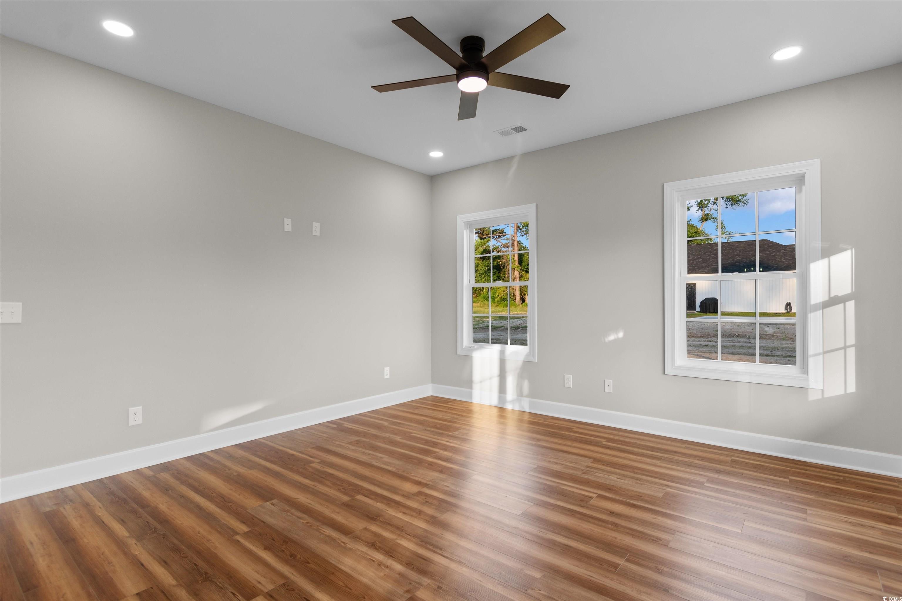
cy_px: 300
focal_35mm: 17
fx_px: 426
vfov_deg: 70.4
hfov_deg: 93.3
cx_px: 451
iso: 100
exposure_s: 1/4
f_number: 4.8
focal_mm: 11.5
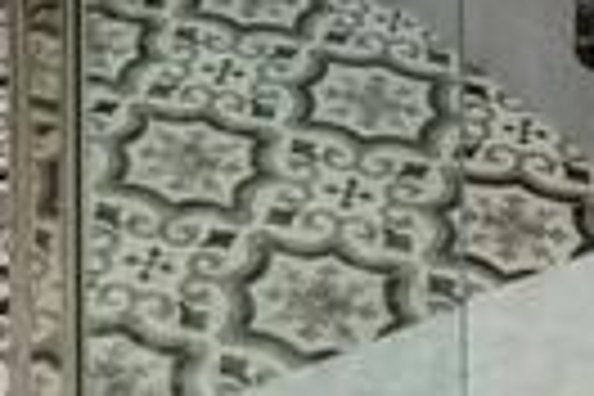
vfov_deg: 8.2
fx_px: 1914
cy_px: -1073
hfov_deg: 17.2
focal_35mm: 116
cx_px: -32
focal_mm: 10
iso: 160
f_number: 9
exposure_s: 1/60
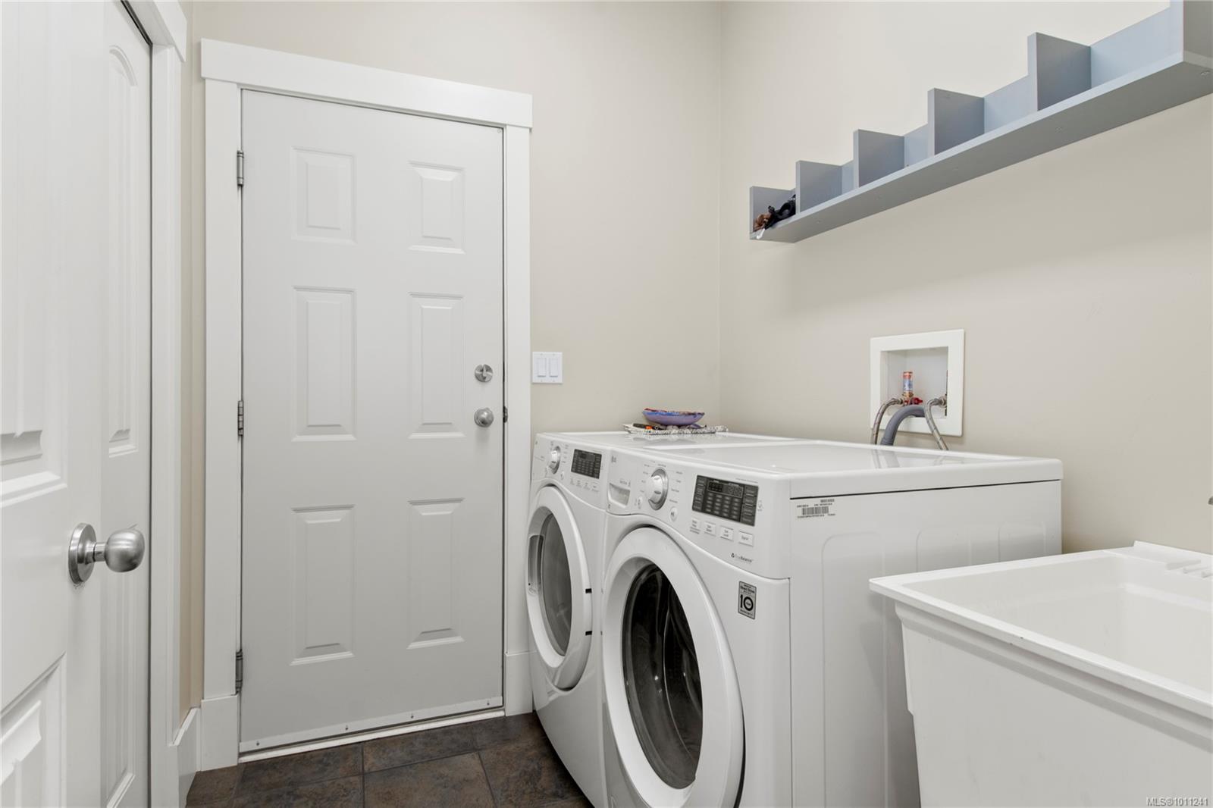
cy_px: 404
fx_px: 606
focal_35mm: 18
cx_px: 606
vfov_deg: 67.4
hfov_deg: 90.0
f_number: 8
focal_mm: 12
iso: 200
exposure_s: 1/8
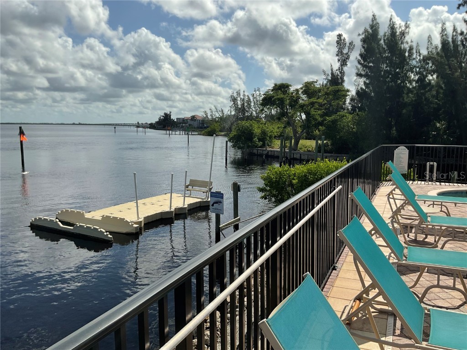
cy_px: 175
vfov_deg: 48.2
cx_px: 234
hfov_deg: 61.7
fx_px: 391
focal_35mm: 29
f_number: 1.8
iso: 16
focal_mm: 3
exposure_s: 1/4065
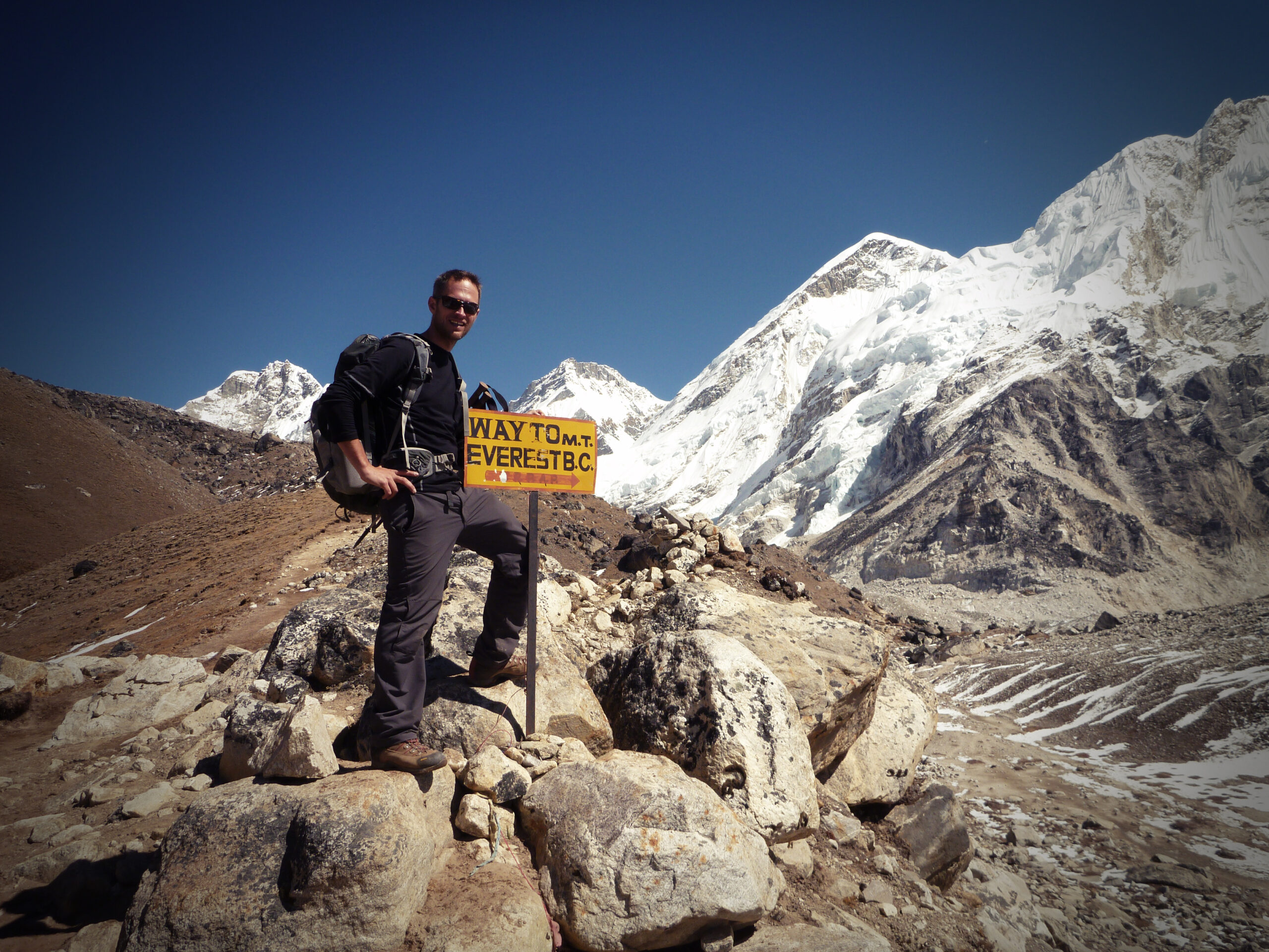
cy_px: 476
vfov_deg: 48.2
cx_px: 634
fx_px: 1063
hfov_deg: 61.7
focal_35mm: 29
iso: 80
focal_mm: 5.2
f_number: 3.4
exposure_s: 1/1000
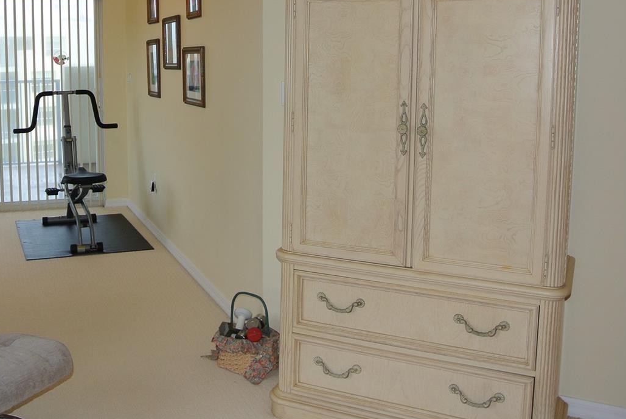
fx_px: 731
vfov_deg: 31.6
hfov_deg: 45.3
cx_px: 186
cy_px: 126
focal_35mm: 42
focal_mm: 10
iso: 100
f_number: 3.5
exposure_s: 1/60
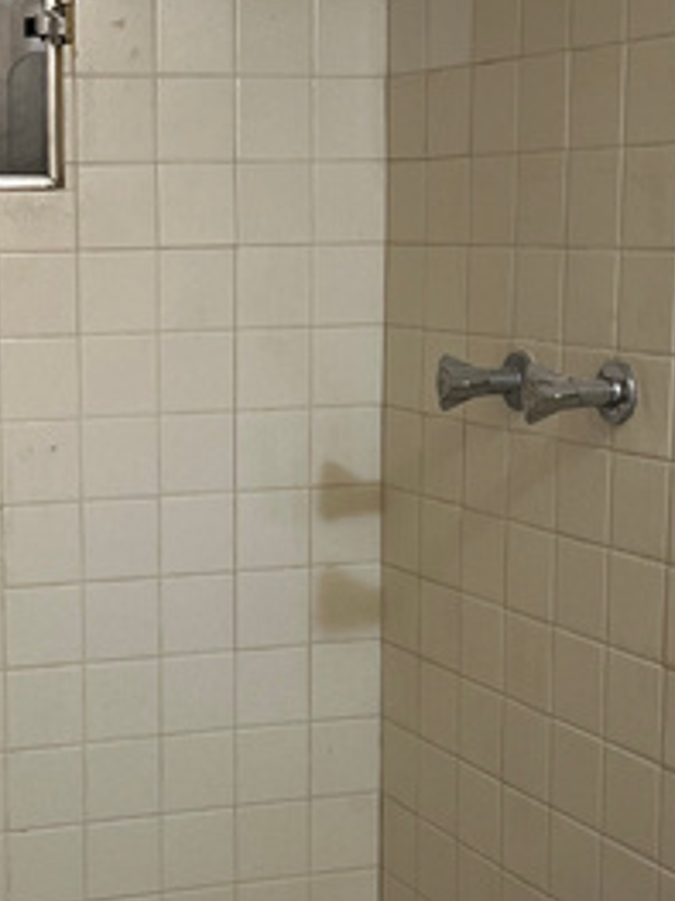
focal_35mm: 76
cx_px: 93
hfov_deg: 19.1
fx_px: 1978
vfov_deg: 25.7
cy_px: 507
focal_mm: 5.7
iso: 100
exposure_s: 1/120
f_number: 1.5
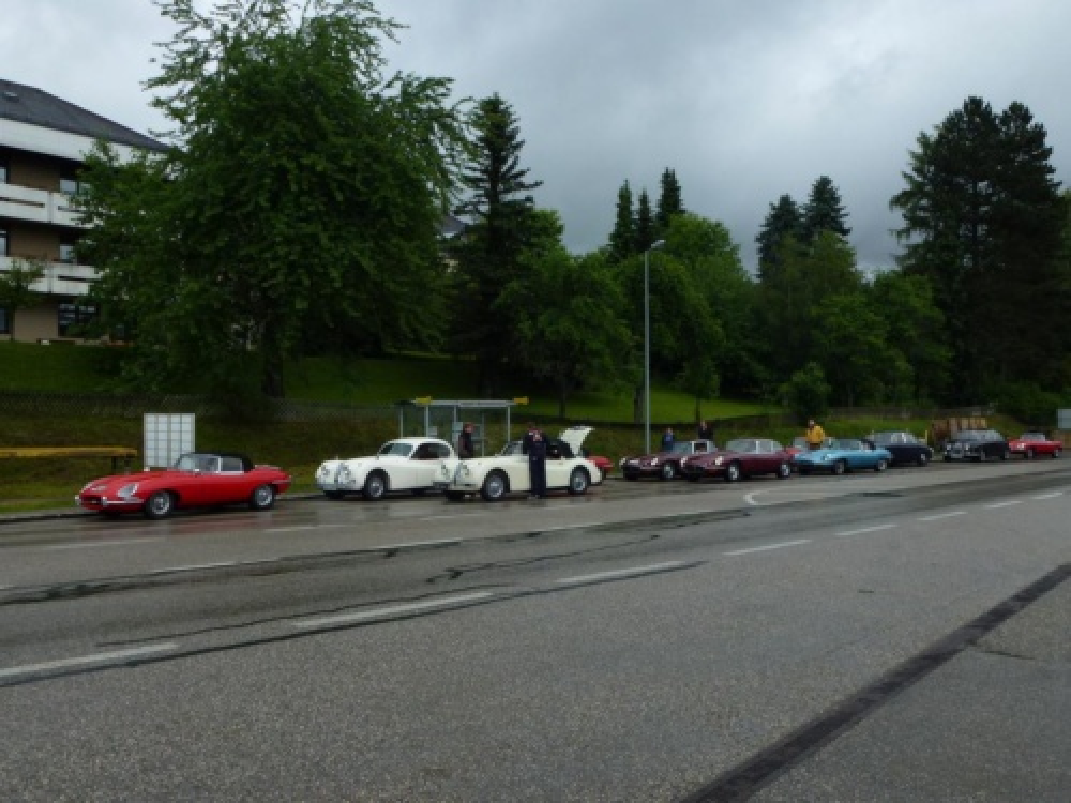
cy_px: 402
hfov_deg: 60.0
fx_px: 928
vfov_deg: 46.8
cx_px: 536
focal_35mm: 30
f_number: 4
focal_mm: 5.4
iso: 100
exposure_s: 1/400
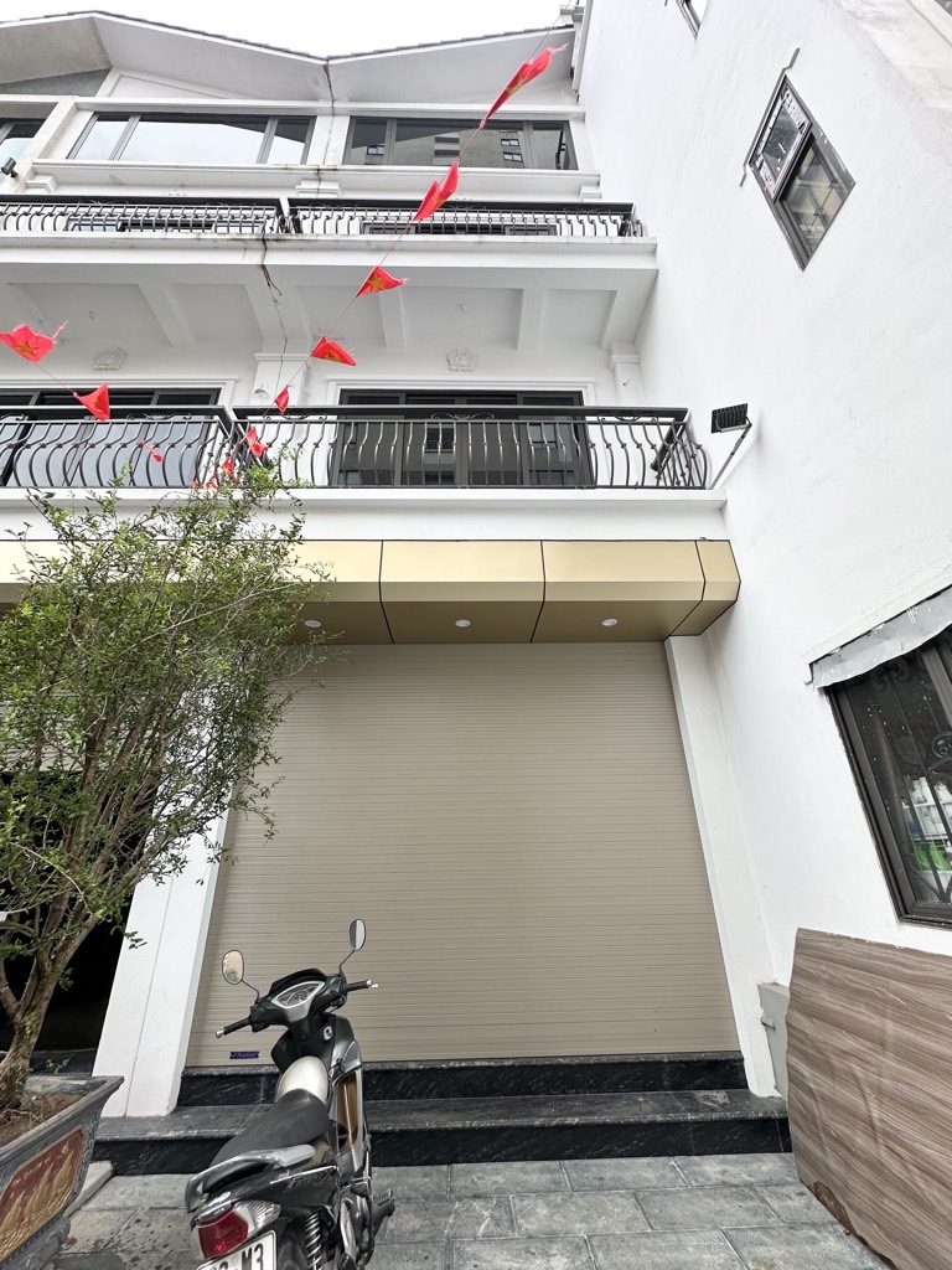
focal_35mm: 14
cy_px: 635
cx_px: 476
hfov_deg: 85.7
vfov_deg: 102.1
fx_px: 513
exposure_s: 1/334
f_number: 2.2
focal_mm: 2.22
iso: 40
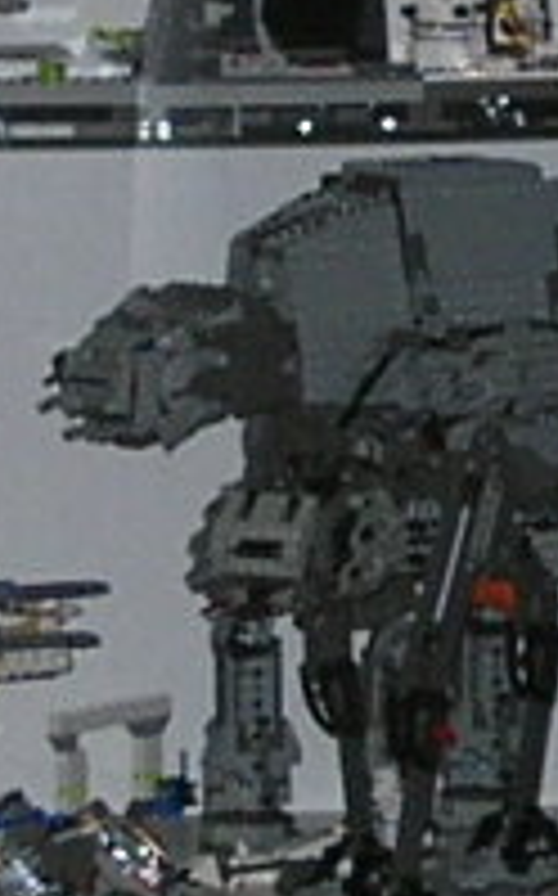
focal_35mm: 401
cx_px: 616
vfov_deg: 5.2
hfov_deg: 3.3
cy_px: 378
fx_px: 9778
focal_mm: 7.8
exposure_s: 1/60.1
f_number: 2.9
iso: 50
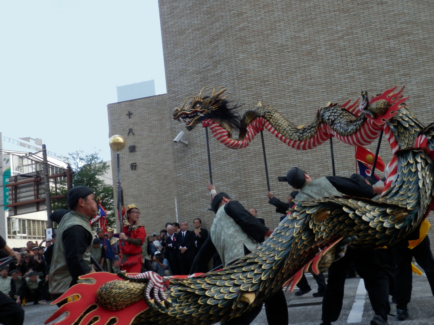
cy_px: 162
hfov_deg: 37.5
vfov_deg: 28.6
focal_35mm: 51
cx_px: 217
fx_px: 639
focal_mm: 9.1
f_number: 4.4
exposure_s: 1/500
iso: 250
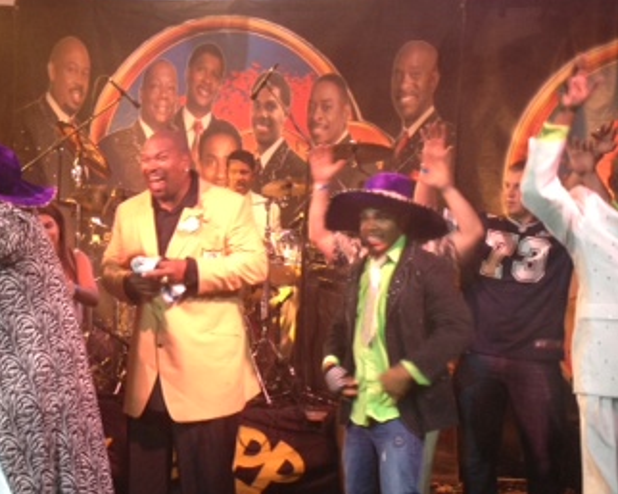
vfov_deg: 22.4
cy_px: 292
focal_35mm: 68
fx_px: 1243
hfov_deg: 27.6
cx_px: 173
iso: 100
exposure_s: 1/20
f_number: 2.4
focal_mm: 4.28
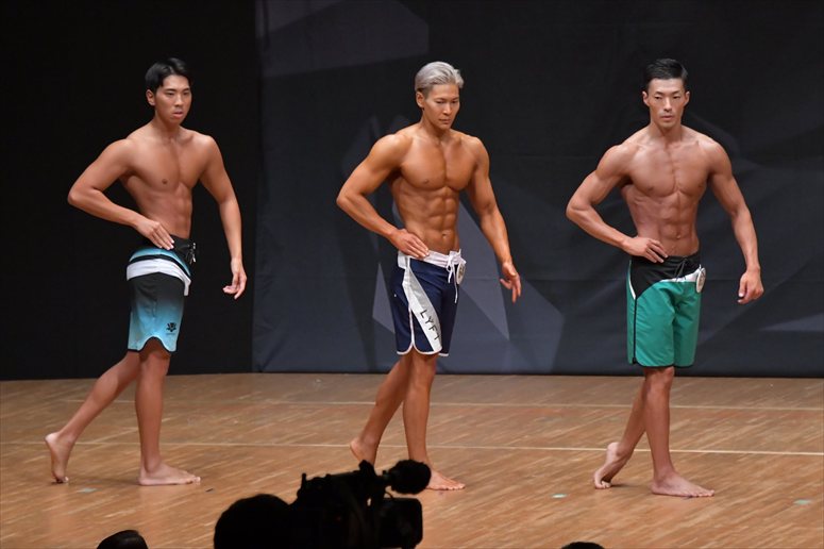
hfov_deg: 8.1
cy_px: 274
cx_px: 412
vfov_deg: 5.4
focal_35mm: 255
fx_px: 5834
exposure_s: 1/400
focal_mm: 170
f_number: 5.6
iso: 6400
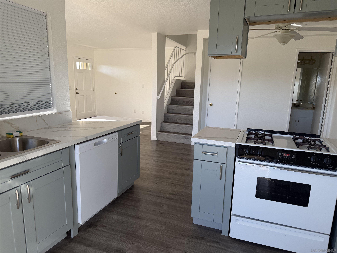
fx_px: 234
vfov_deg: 56.8
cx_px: 168
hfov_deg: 71.6
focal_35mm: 24
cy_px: 126
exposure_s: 1/215
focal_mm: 6.76
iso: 80
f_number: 1.78
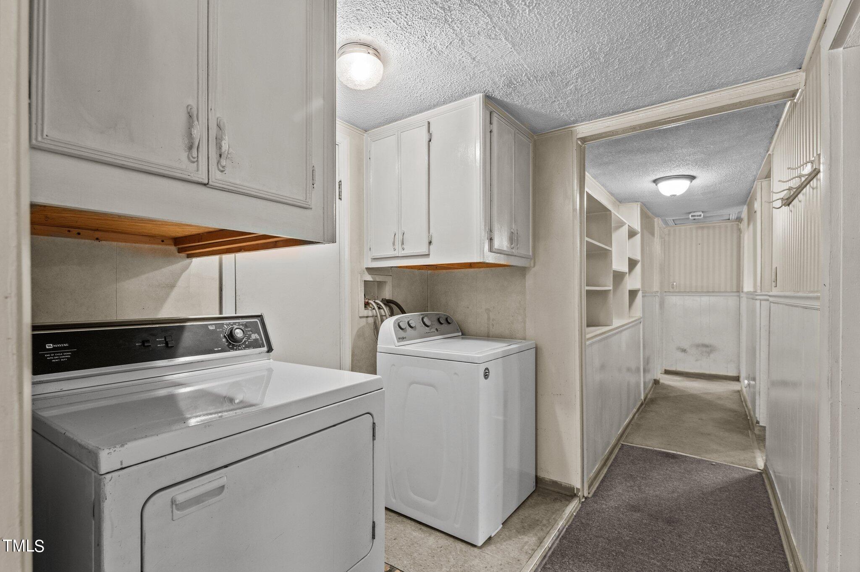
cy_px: 286
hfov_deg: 96.8
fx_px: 382
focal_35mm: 16
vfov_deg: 73.7
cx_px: 430
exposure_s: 1.3
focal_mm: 16
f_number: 6.3
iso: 400
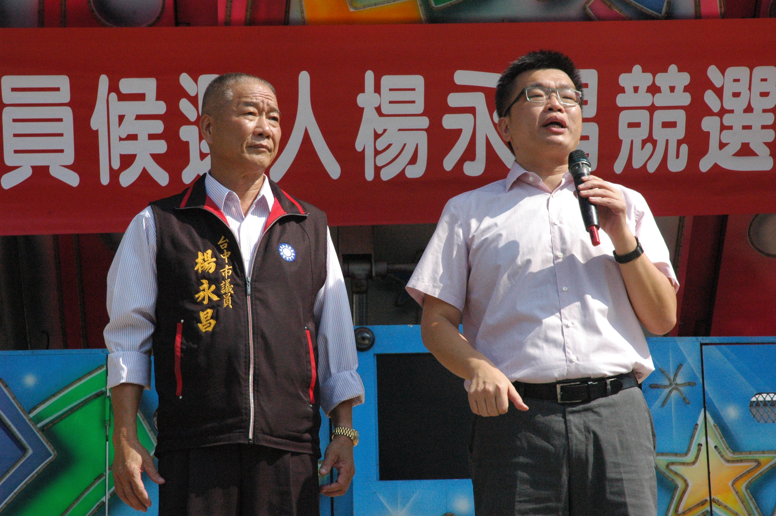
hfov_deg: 19.5
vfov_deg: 13.0
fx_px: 2261
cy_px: 258
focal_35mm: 105
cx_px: 388
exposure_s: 1/800
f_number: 14
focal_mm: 70
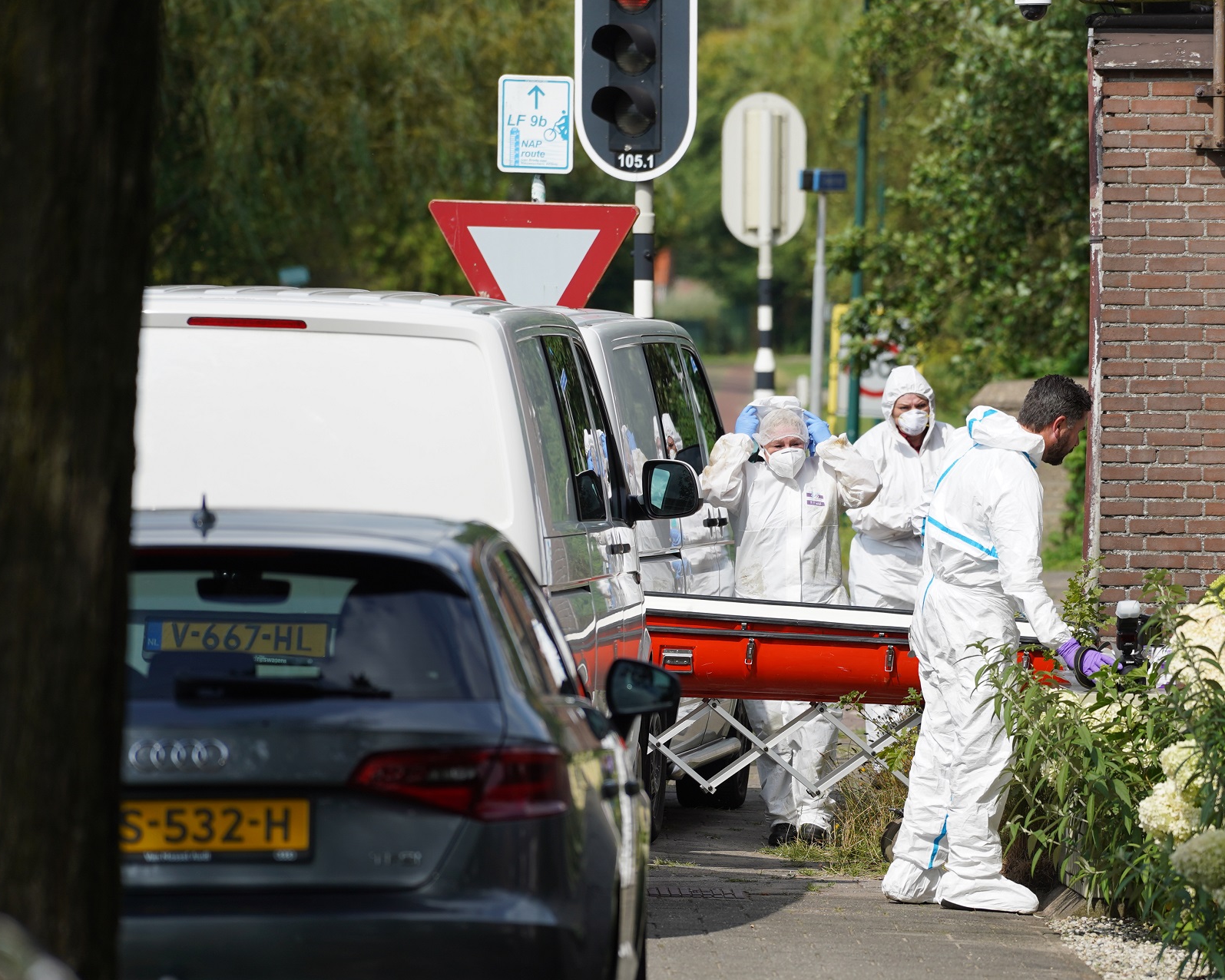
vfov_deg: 6.8
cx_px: 730
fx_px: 8194
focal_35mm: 226
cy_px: 491
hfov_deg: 8.5
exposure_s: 1/640
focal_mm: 200
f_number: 4.5
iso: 100
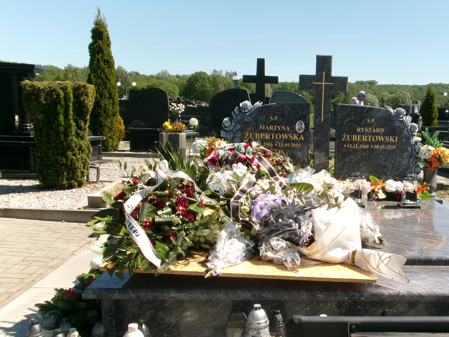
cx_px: 319
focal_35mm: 41
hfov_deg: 44.7
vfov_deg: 35.1
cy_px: 194
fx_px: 532
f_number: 10.8
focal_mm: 5.1
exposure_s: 1/90
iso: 100
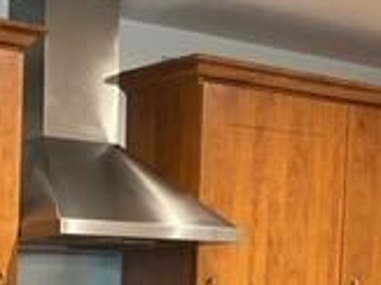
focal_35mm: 102
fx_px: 1122
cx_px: 12
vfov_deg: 13.4
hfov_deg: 18.8
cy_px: 460
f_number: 1.8
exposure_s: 1/50
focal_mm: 4.25
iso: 400
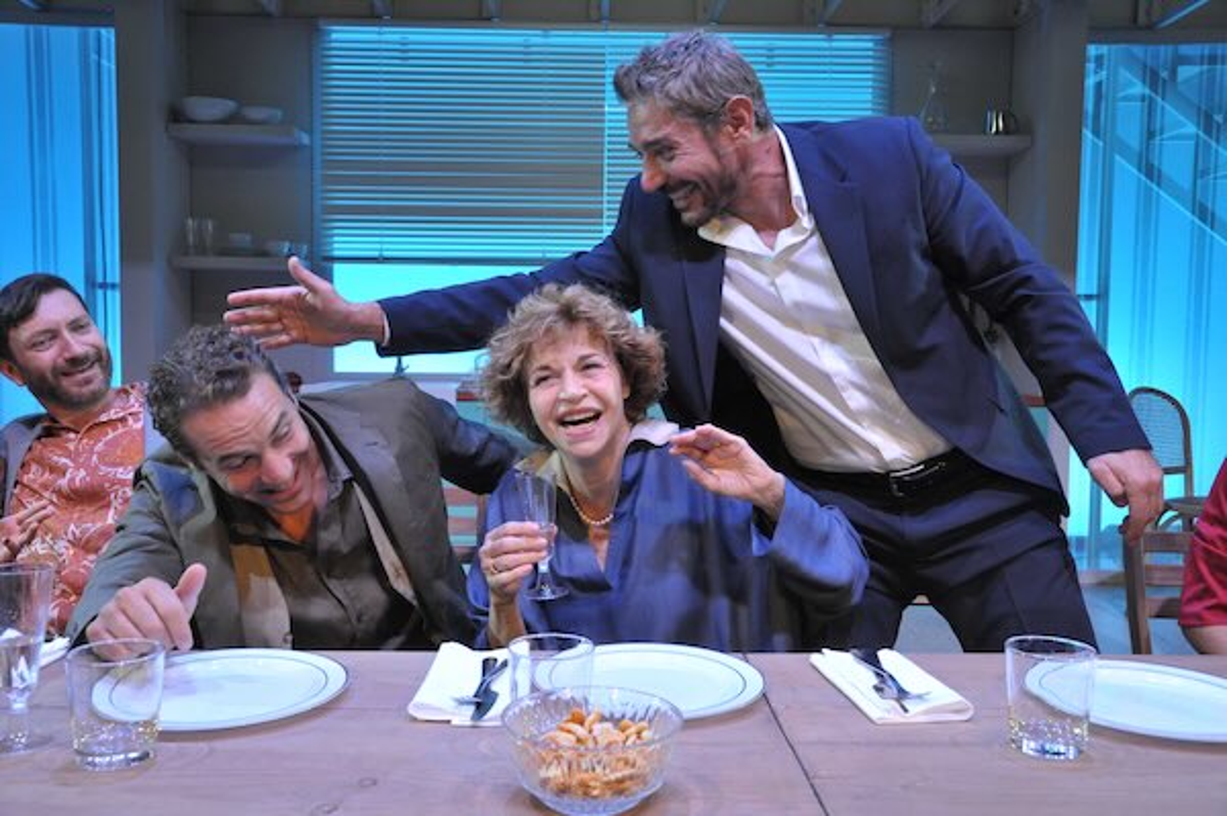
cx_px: 614
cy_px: 408
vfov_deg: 42.3
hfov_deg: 60.3
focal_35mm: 31
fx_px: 1056
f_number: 8
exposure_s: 1/100
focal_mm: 31
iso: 2000
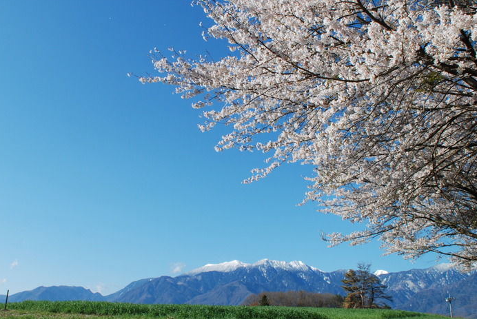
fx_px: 501
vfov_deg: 35.3
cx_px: 203
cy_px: 148
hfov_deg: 50.8
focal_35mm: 38
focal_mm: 17
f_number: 9
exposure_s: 1/200
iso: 100
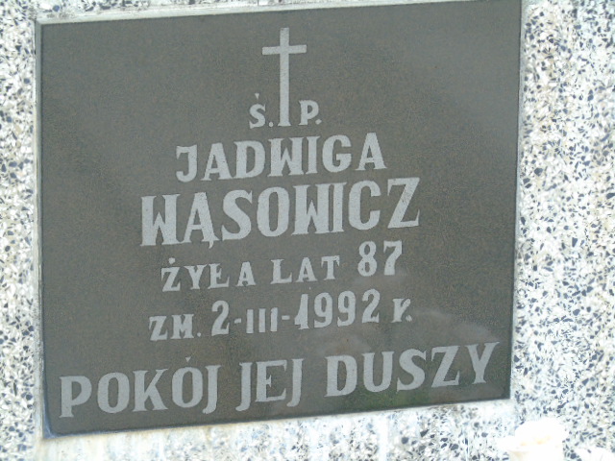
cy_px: 230
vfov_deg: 7.0
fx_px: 3766
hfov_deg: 9.3
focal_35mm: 212
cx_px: 308
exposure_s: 1/125
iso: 250
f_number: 4.7
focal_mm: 38
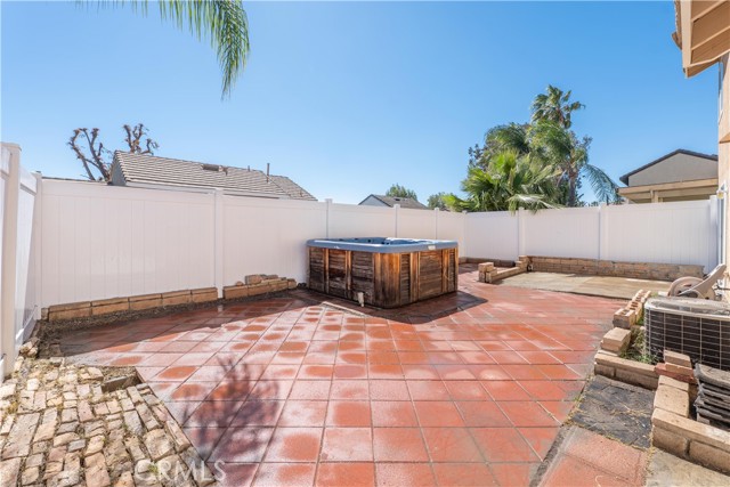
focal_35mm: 15
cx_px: 365
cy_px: 244
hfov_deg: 100.4
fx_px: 304
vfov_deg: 77.4
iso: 100
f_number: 9
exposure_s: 1/125
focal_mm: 15
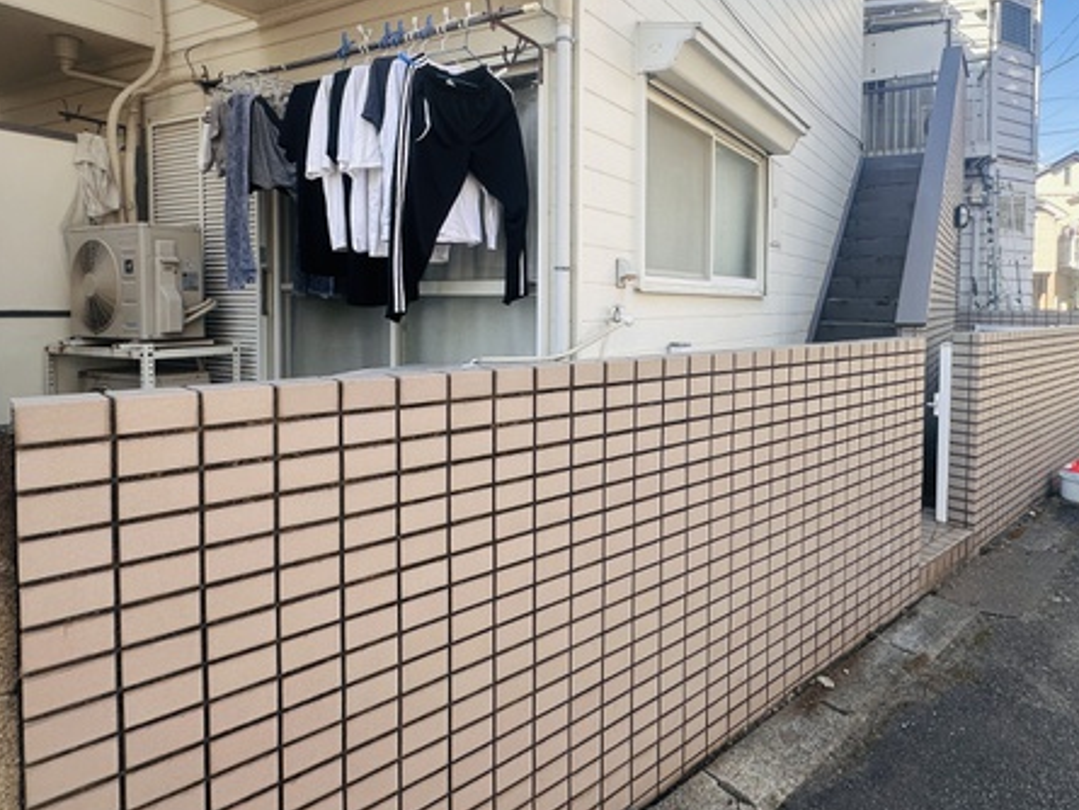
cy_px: 329
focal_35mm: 22
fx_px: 686
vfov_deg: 60.6
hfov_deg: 75.0
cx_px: 679
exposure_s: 1/328
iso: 40
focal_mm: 2.22
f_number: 2.2
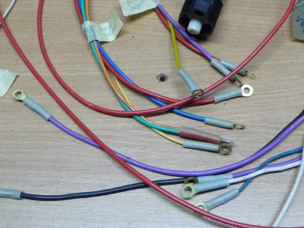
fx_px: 474
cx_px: 167
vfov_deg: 26.4
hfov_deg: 35.5
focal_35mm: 54
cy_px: 40
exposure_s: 1/30
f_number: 3.3
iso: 400
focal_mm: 4.7
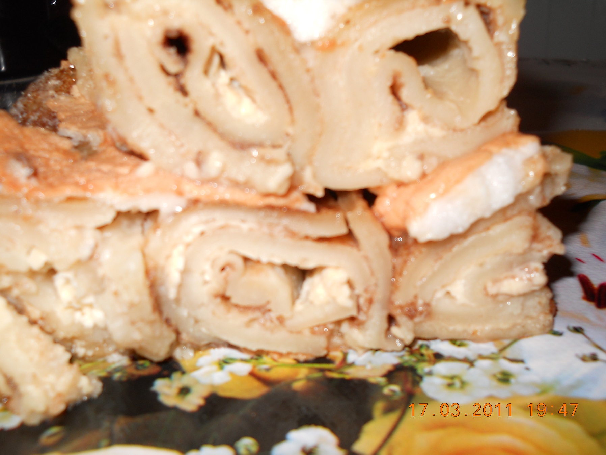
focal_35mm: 41
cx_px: 303
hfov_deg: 45.8
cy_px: 228
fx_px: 718
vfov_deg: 35.1
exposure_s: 1/30
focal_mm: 6.72
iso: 80
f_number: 5.5
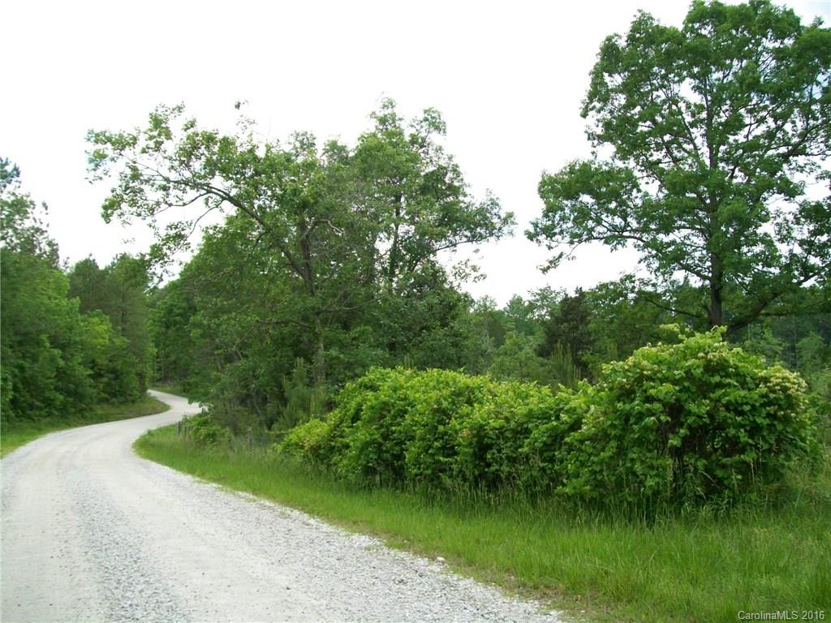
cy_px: 312
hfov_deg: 51.4
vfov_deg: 39.7
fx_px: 864
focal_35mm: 36
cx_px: 416
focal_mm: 6
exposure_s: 1/500
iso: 64
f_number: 2.7
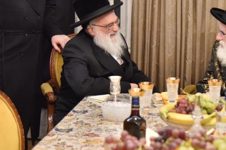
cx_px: 189
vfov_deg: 14.5
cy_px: 45
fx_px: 590
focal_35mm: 94
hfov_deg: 21.4
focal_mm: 50
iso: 2000
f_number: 4
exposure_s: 1/200
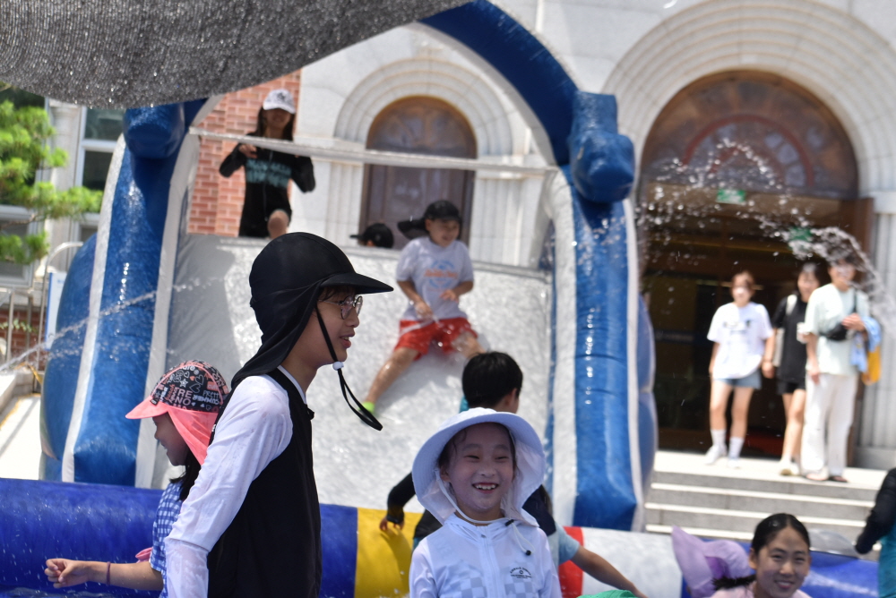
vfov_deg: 11.7
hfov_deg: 17.5
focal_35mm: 117
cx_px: 448
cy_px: 299
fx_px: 2914
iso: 200
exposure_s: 1/250
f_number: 8
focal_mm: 78
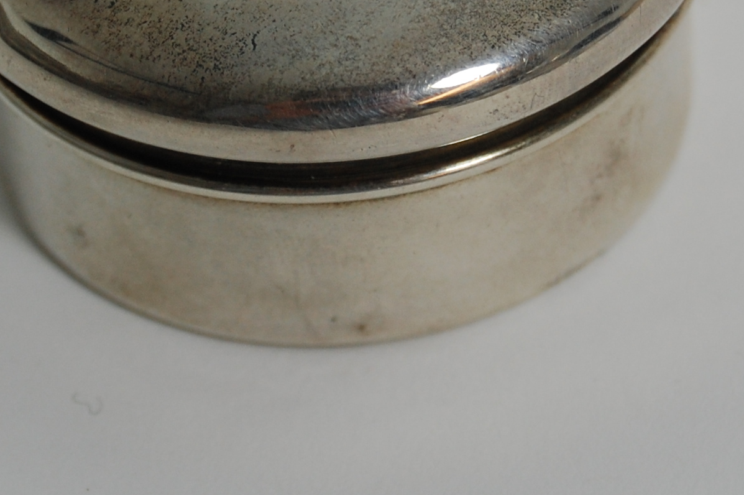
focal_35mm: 207
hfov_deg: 9.9
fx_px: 4280
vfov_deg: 6.6
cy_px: 49
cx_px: 354
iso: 400
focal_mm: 55
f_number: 5.6
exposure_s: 1/80
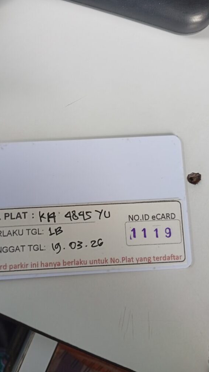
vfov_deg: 64.3
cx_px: 82
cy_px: 184
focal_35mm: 30
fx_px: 296
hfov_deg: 38.7
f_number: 1.8
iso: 143
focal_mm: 3.98
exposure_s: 1/50
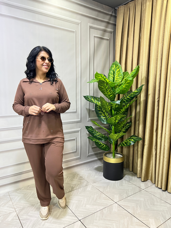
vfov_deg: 67.3
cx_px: 86
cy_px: 114
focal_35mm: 26
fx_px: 171
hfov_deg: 53.1
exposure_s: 1/50
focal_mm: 5.7
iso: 200
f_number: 1.5
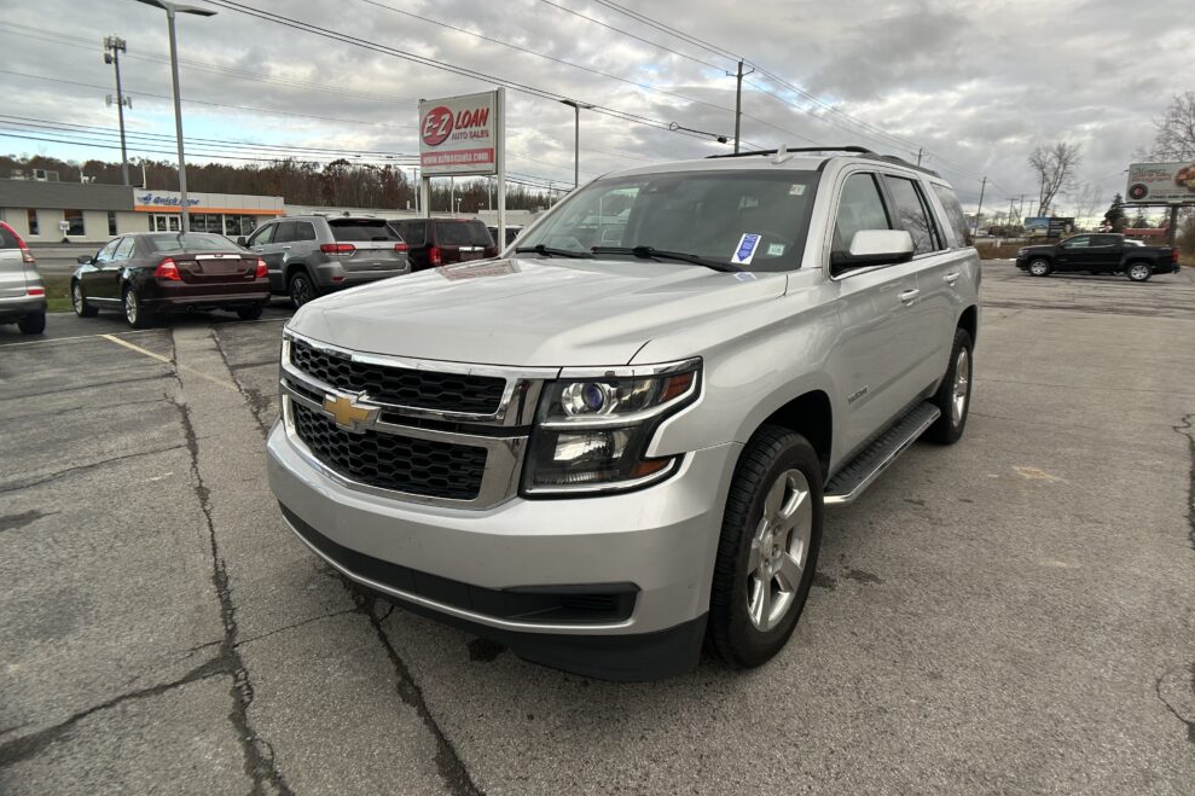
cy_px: 335
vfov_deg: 46.2
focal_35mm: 28
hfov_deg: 65.5
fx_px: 929
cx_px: 610
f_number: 1.5
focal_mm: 5.7
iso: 50
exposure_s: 1/1412
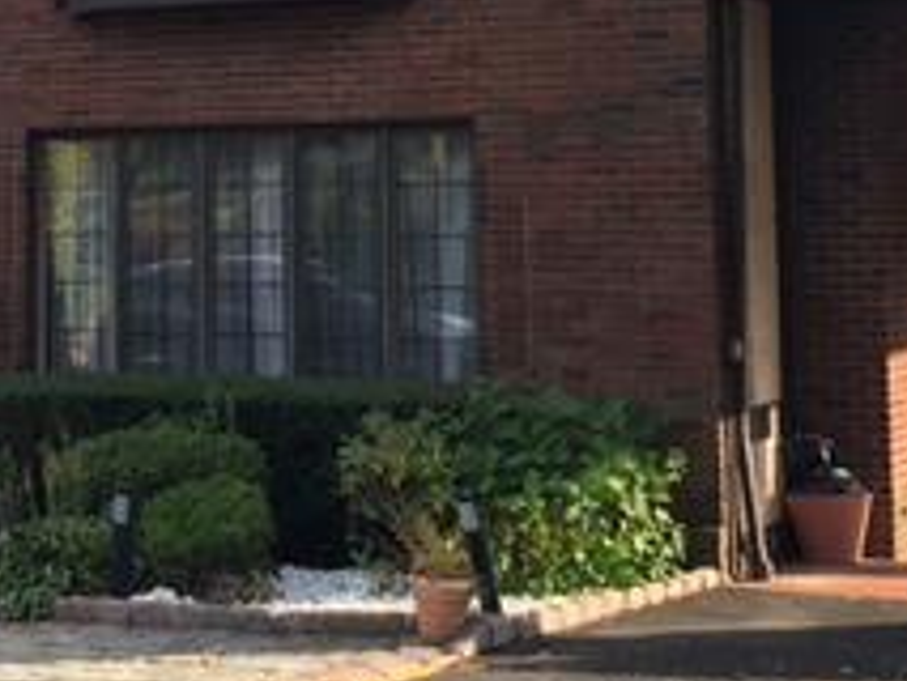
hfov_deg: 22.3
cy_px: -43
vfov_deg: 16.5
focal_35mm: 87
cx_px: 226
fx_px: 2281
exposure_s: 1/442
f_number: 2.2
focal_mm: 4.15
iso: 25
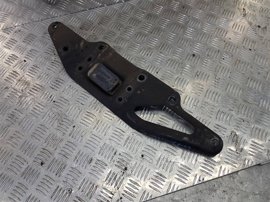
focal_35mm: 26
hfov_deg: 67.3
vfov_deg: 53.1
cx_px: 135
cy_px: 101
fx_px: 203
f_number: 1.7
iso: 50
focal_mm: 4.3
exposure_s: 1/100
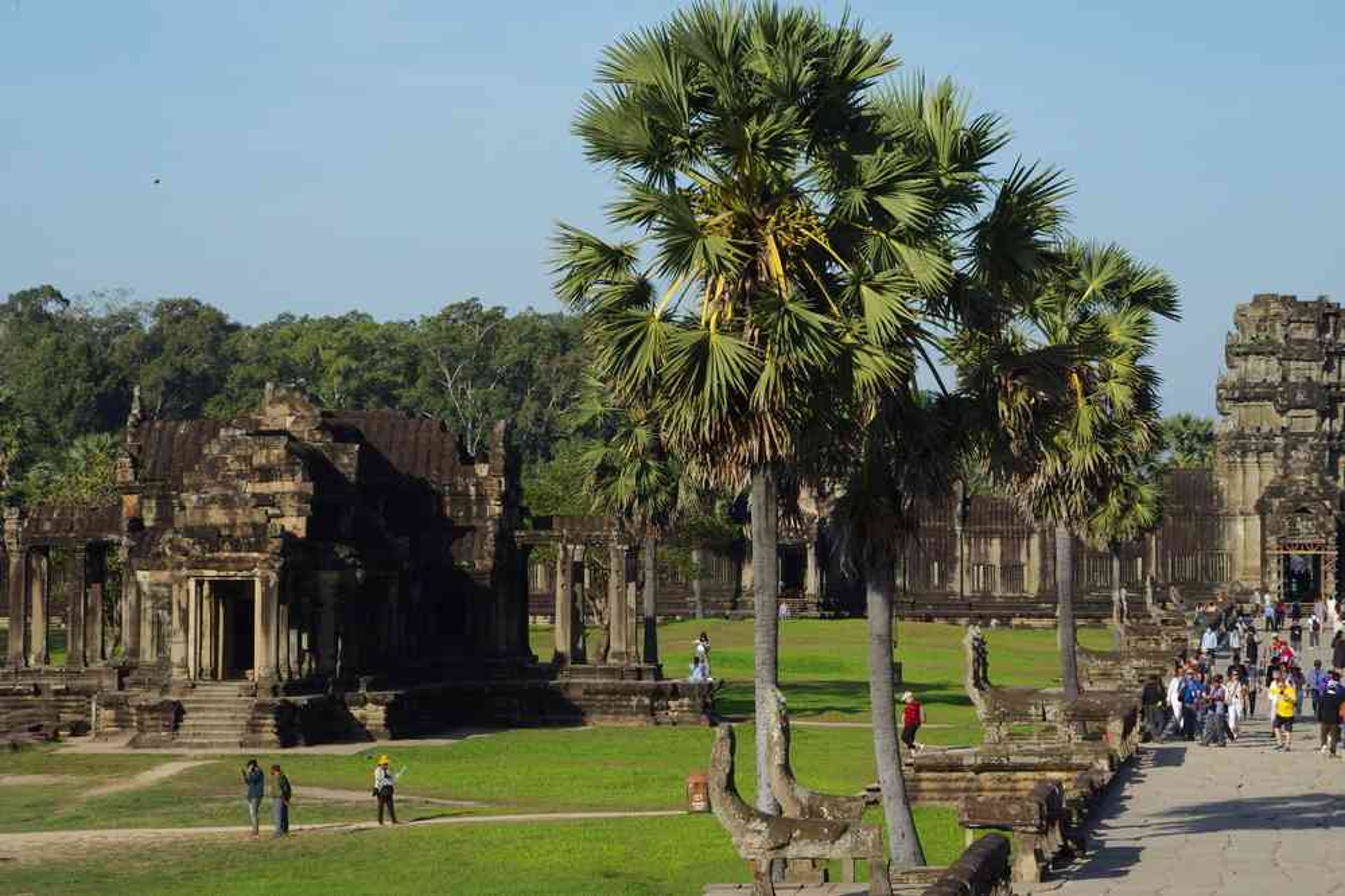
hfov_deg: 14.0
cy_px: 448
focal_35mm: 147
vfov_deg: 9.3
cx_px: 672
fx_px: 5492
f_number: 10
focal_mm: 97.5
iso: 200
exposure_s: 1/125
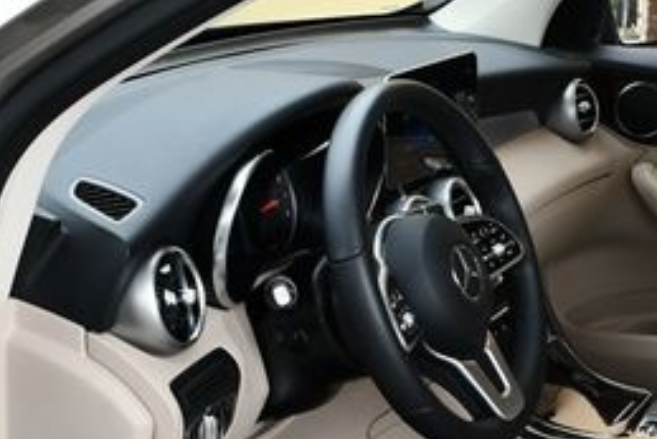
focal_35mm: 89
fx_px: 1625
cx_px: 497
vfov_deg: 14.9
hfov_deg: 22.6
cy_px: 500
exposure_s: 1/250
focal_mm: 18
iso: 400
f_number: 5
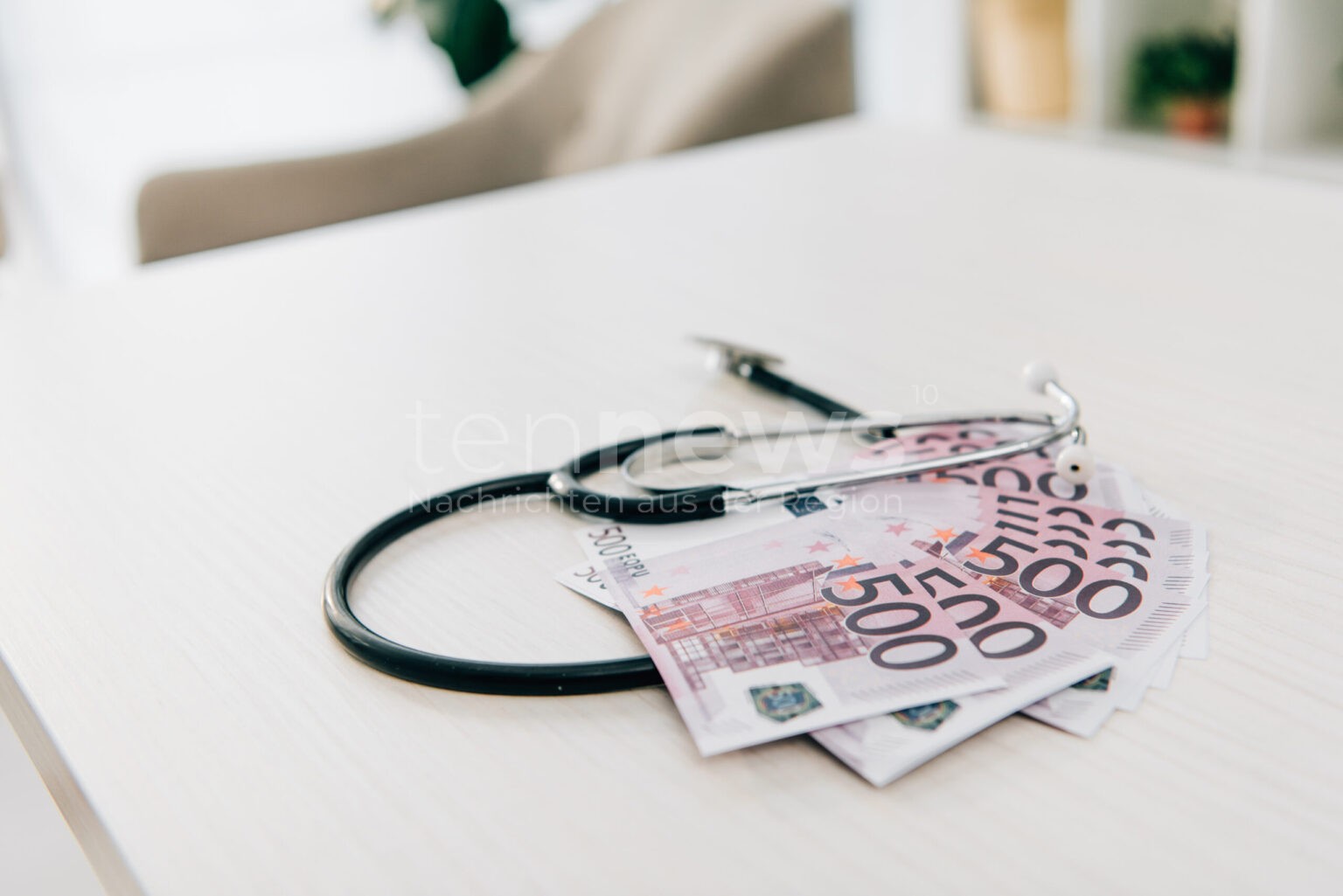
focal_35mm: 45
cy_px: 448
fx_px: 1679
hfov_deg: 43.6
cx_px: 672
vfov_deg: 29.9
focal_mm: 45
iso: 160
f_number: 3.5
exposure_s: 1/200
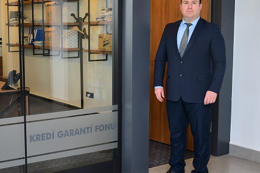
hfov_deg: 33.8
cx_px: 95
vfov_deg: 22.9
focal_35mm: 59
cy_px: 78
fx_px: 426
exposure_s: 1/125
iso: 560
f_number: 3.2
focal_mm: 30
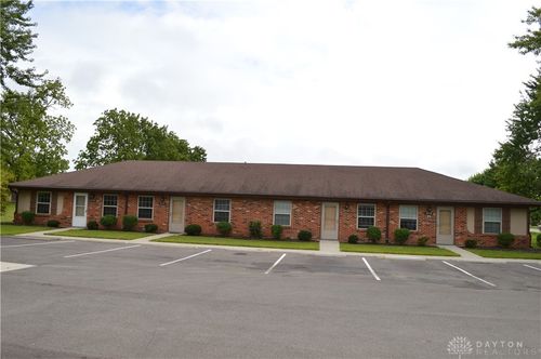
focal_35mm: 27
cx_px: 270
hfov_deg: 67.4
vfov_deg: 47.8
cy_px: 180
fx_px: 405
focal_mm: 18
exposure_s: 1/200
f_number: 7.1
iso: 100
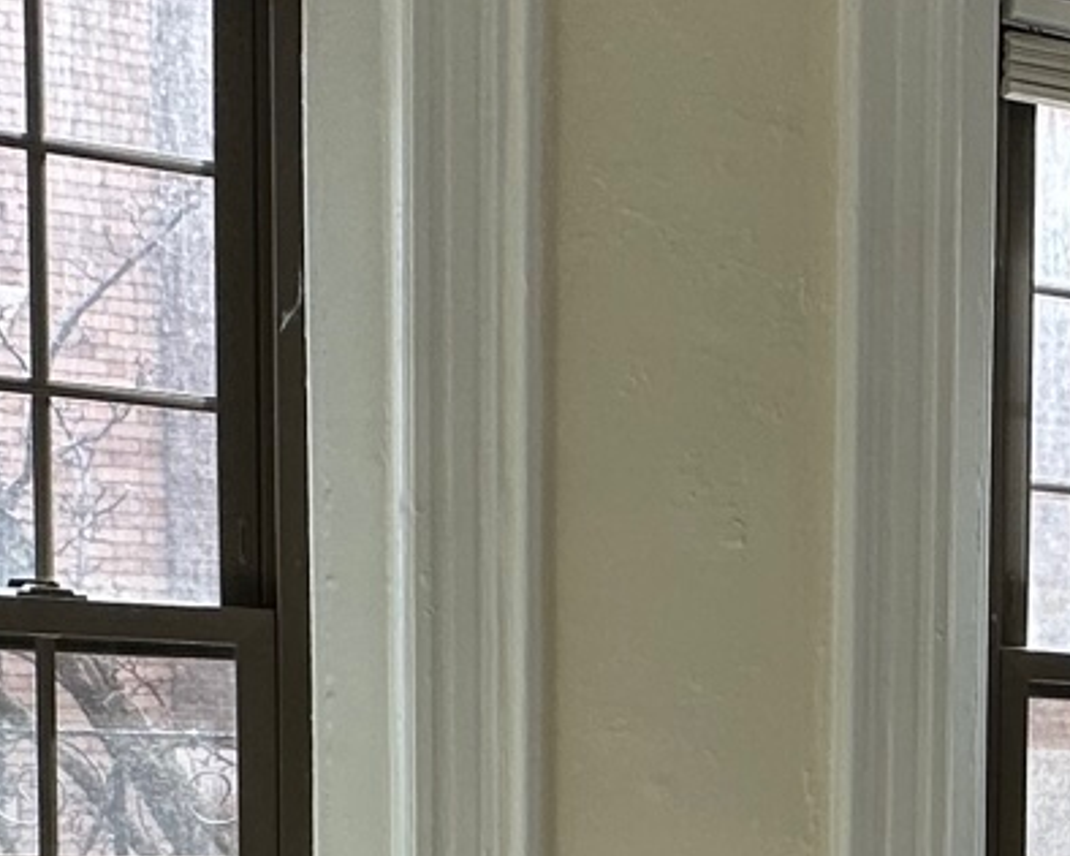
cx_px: 1456
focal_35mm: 70
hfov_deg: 23.4
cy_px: 978
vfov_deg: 20.6
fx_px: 2216
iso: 50
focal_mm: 2.22
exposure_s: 1/99
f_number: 2.2
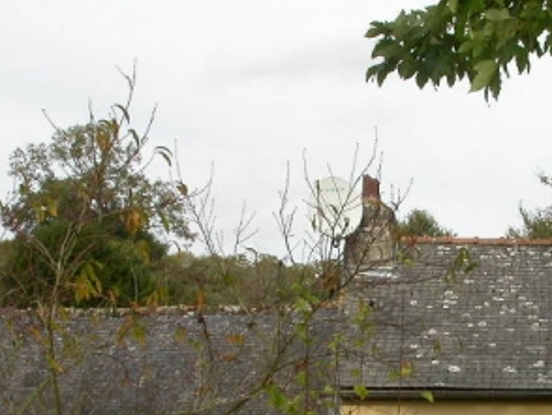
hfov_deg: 22.1
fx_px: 1404
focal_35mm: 88
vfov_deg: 16.7
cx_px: 391
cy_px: 338
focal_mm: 7.85
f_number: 6
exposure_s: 1/218
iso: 100
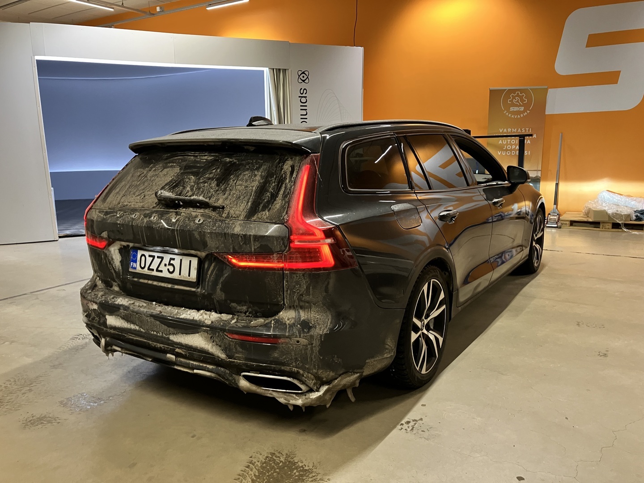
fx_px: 521
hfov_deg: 63.4
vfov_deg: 49.7
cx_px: 322
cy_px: 242
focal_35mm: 28
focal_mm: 3.99
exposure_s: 1/58
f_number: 1.8
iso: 200
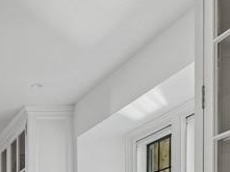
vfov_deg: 19.1
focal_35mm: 66
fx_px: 439
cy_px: 270
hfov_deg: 27.2
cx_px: -14
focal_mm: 14
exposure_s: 1/3.33
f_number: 11
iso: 200
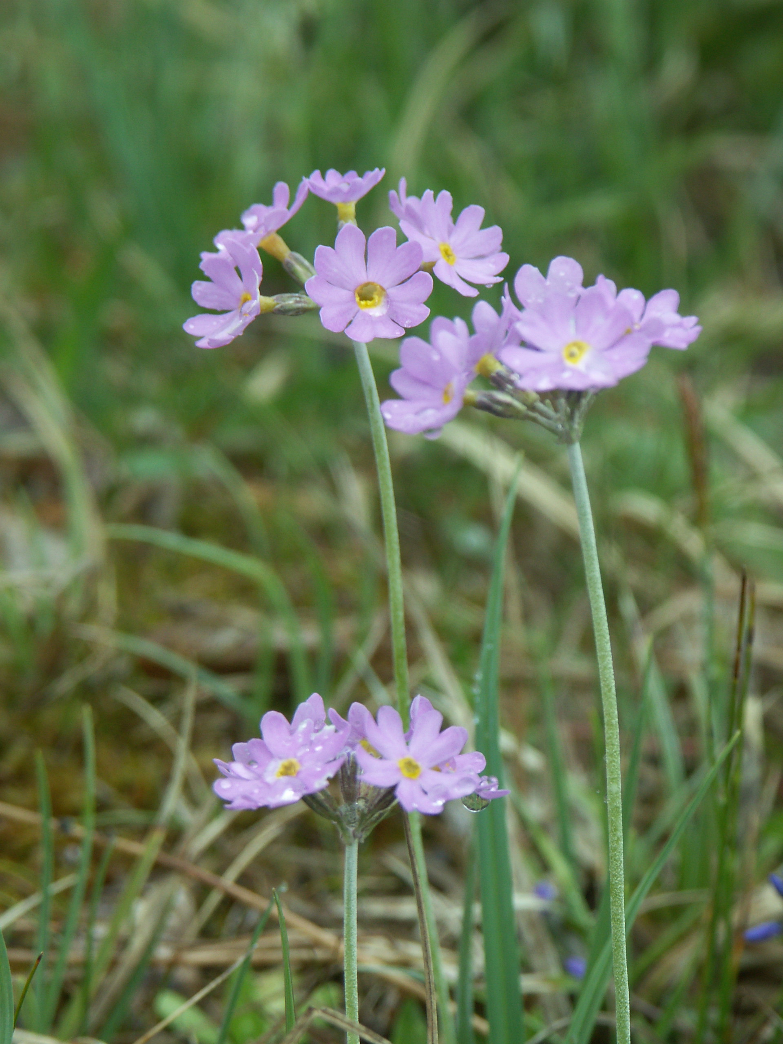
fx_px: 6032
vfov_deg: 9.9
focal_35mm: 200
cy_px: 522
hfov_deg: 7.4
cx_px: 392
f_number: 5
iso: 100
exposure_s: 1/320
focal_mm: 50.8
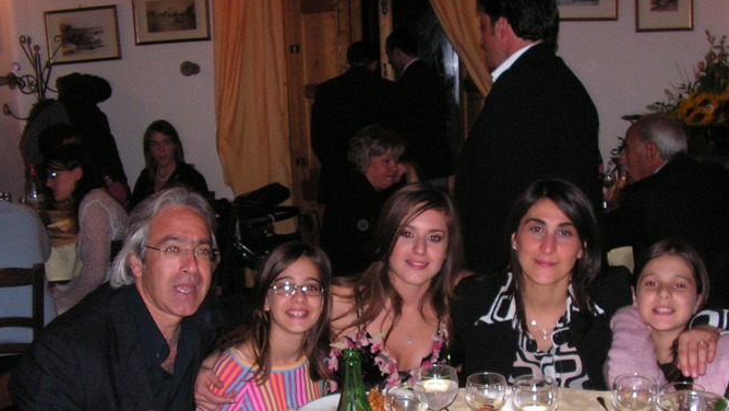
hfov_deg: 43.6
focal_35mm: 47
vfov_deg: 25.2
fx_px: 909
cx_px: 407
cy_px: 301
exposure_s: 1/40
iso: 200
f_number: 3.2
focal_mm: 6
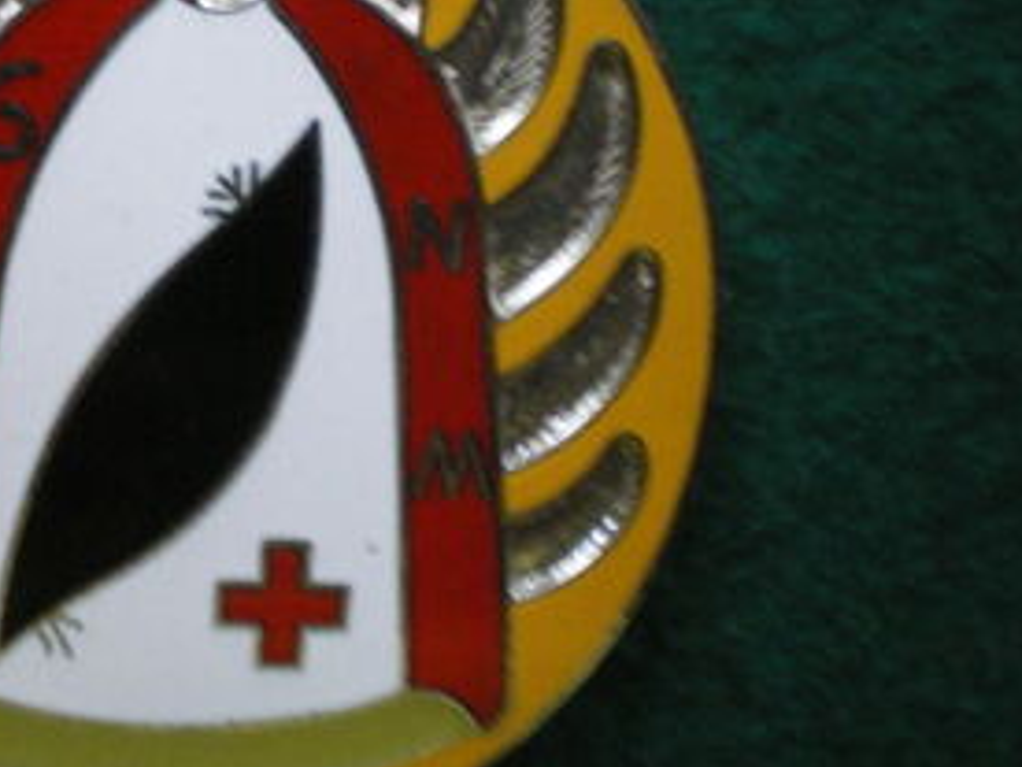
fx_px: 1949
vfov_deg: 22.2
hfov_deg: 28.5
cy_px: 308
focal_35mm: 66
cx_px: 144
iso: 400
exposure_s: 1/13
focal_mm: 6.3
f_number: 3.1
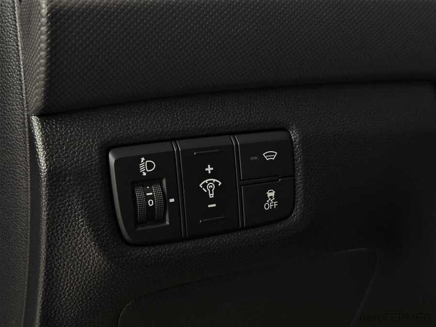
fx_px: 605
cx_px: 218
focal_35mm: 48
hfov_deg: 39.7
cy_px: 164
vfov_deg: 30.3
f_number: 1.78
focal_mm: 6.86
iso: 500
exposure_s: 1/25
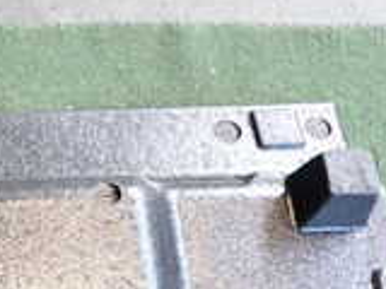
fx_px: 1048
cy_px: 356
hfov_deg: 19.0
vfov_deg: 15.1
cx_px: -142
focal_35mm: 94
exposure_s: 1/50
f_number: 2
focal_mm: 4.5
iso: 200
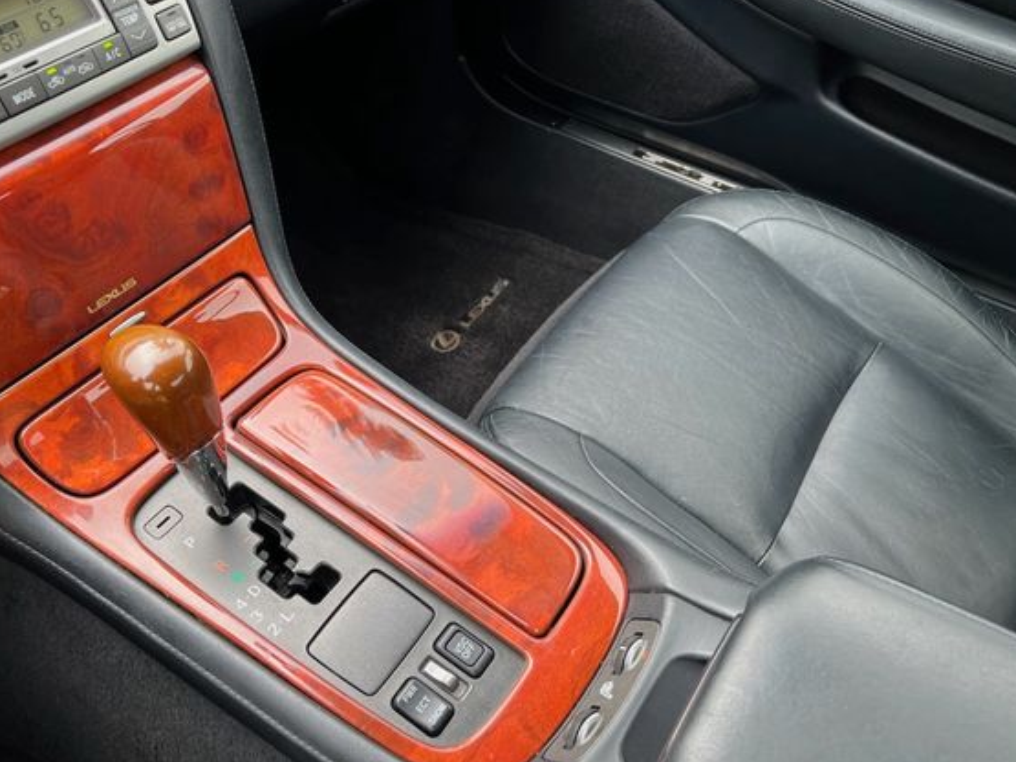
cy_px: 386
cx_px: 452
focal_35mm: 30
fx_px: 880
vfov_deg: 46.8
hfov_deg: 59.8
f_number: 1.5
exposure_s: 1/136
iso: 32
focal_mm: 5.7
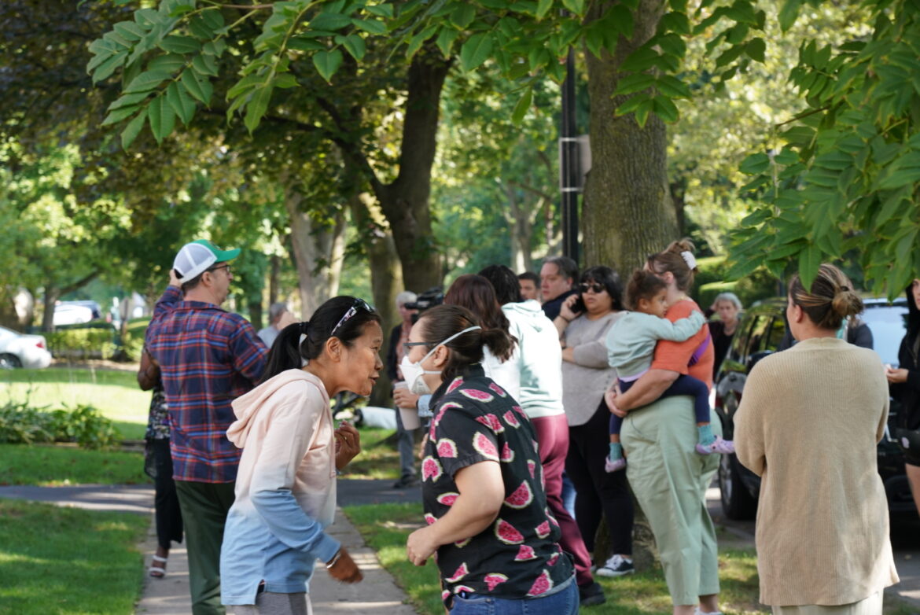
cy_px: 308
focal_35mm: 101
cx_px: 460
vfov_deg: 13.6
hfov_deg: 20.2
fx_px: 2583
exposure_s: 1/125
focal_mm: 101
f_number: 7.1
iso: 640
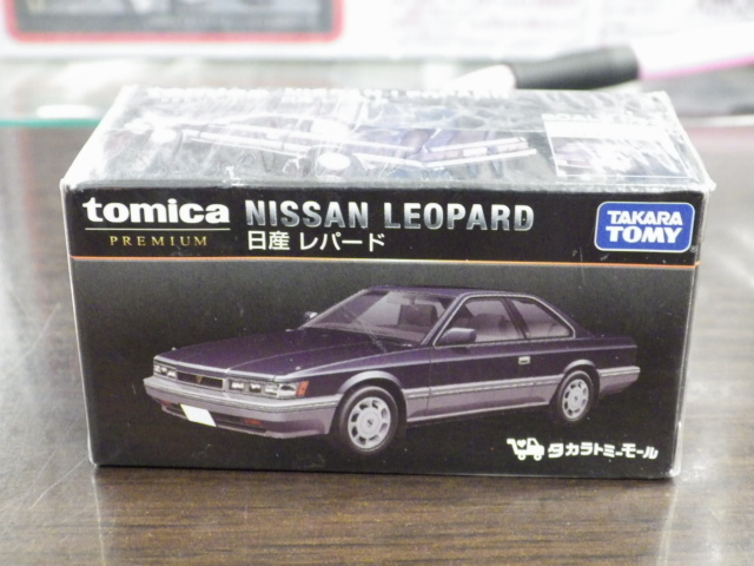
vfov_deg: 24.8
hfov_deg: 32.7
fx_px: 1285
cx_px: 377
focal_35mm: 59
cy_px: 283
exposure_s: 1/15
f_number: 4
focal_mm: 10.7
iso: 1600
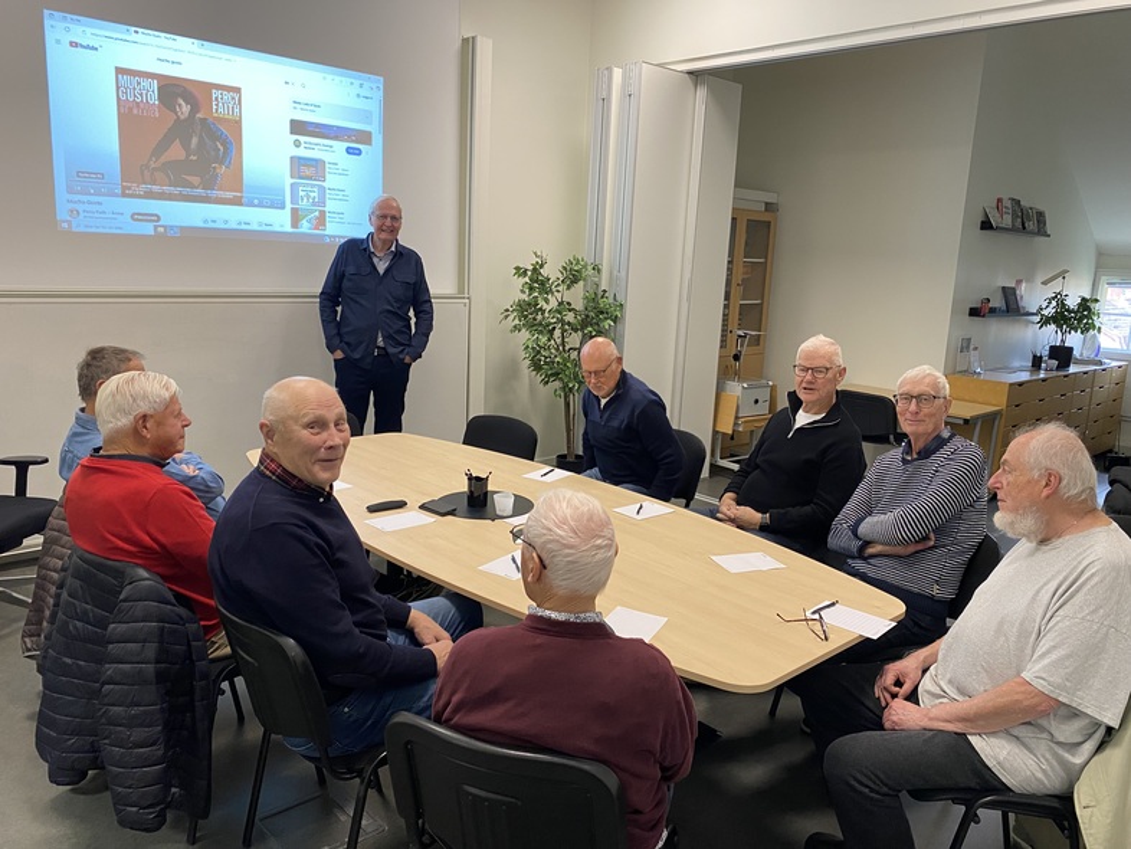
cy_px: 424
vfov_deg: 53.1
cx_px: 566
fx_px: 850
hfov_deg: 67.3
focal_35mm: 26
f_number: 1.8
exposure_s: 1/60
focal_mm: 4.25
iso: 250
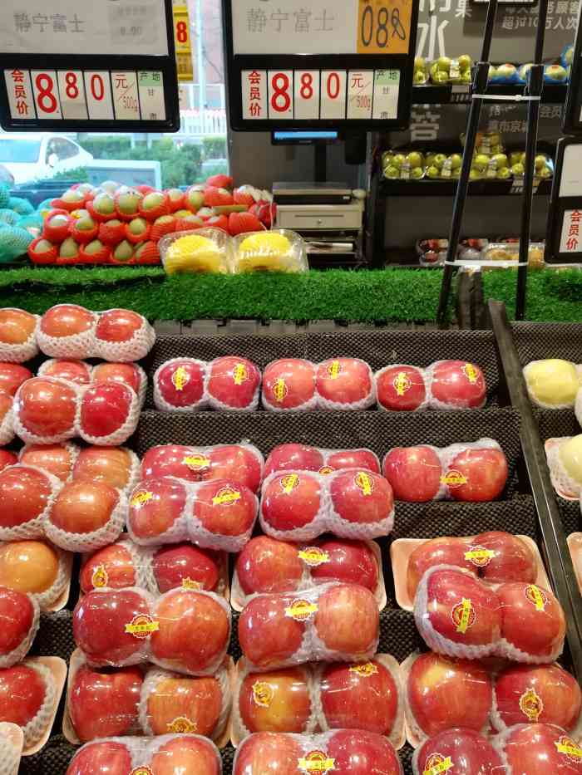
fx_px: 605
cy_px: 388
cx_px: 291
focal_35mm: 27
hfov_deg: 51.4
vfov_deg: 65.3
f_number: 1.8
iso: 80
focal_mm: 3.83
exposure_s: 1/50
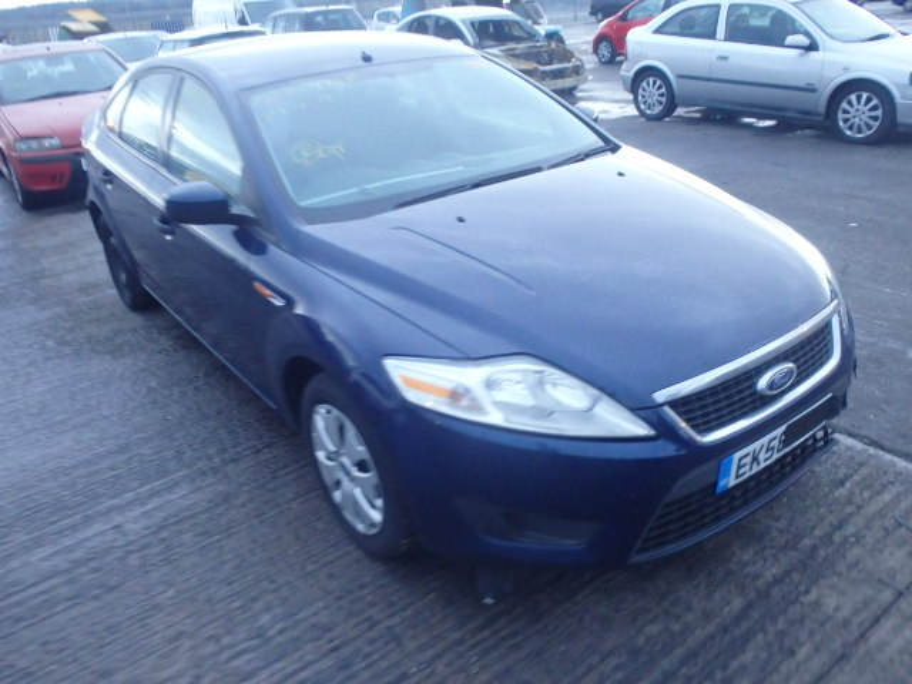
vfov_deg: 49.7
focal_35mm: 28
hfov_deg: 63.4
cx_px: 456
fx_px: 738
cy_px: 342
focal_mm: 5
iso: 800
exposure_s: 1/15
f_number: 3.9
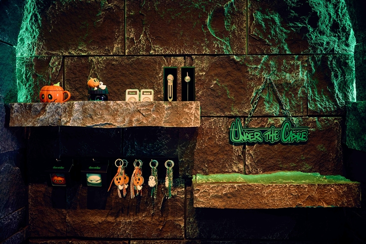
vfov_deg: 33.4
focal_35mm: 40
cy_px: 122
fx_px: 407
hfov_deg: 48.5
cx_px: 183
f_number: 2.8
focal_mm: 40
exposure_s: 1/125
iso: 1000
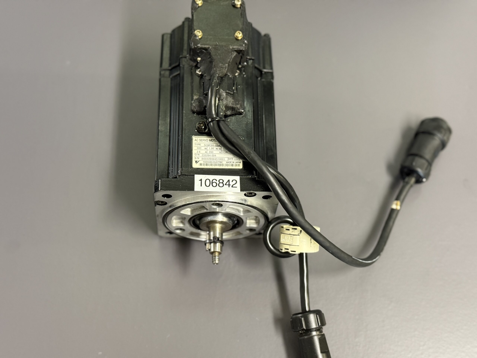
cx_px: 238
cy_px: 179
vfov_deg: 30.3
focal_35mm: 48
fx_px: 661
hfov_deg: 39.7
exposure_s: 1/33
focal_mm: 6.76
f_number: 1.78
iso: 400
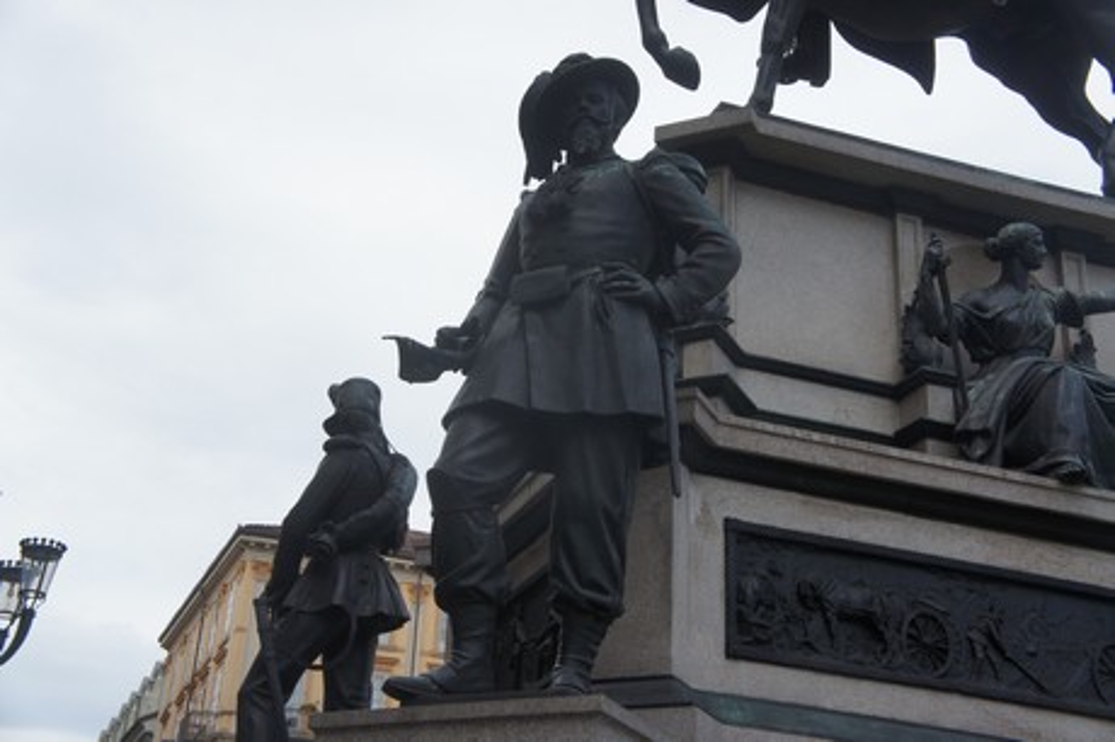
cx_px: 558
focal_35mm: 51
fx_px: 1578
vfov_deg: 26.4
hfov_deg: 38.9
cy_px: 371
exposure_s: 1/250
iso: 200
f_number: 8
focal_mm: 34
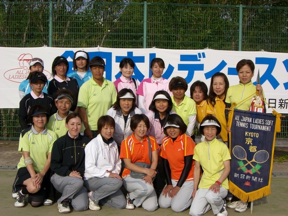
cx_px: 144
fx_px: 458
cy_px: 108
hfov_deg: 34.9
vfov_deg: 26.6
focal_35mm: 55
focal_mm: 9
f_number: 5.2
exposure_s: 1/500
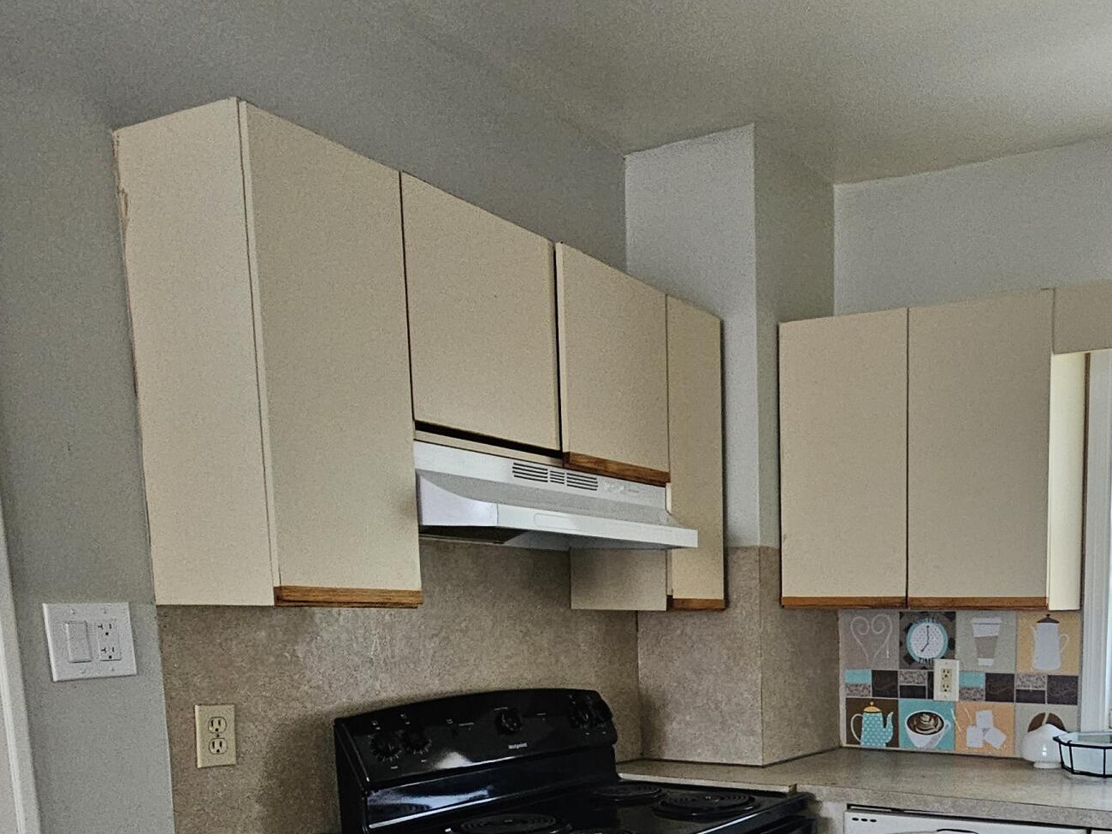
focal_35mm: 30
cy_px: 770
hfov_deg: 55.3
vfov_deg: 42.4
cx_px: 908
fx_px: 964
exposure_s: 1/77.4
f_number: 2.2
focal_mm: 2.2
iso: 400
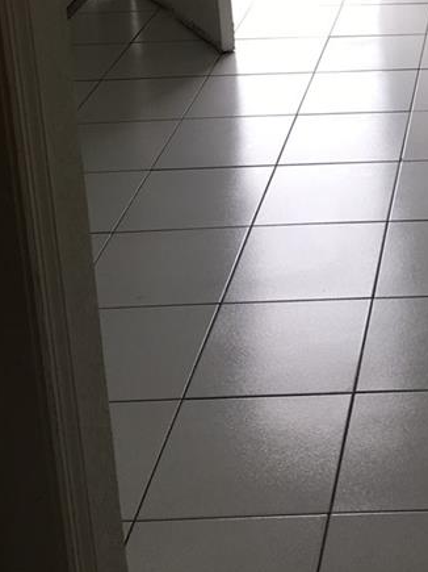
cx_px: 563
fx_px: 1319
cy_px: -118
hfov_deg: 17.3
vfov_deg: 22.5
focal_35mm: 80
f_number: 2.2
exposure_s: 1/126
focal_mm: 4.15
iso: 25
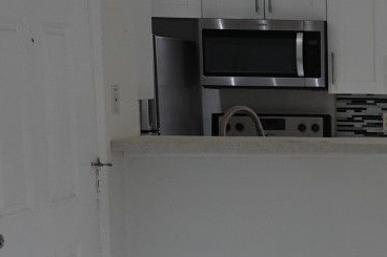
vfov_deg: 15.4
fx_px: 946
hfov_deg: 19.8
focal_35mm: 88
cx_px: 596
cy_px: 195
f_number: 2
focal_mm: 7.6
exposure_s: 1/100
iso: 125
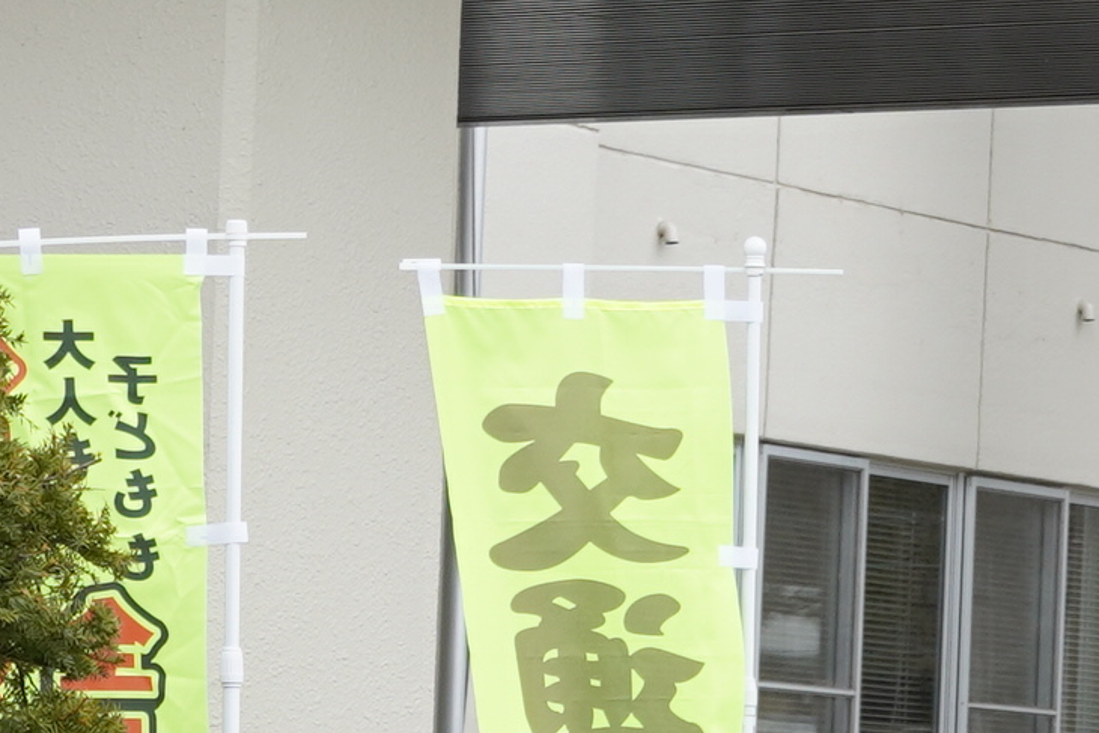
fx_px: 6653
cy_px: 799
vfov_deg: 6.3
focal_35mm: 218
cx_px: 1262
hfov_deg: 9.3
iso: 100
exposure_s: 1/250
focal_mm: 25
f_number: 4.5
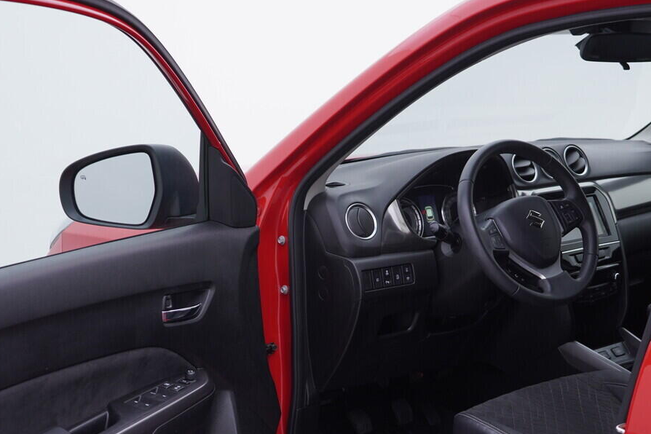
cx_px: 319
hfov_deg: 34.5
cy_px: 319
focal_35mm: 58
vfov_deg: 23.2
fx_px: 1049
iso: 125
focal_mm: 24
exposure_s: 1/60
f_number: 3.5
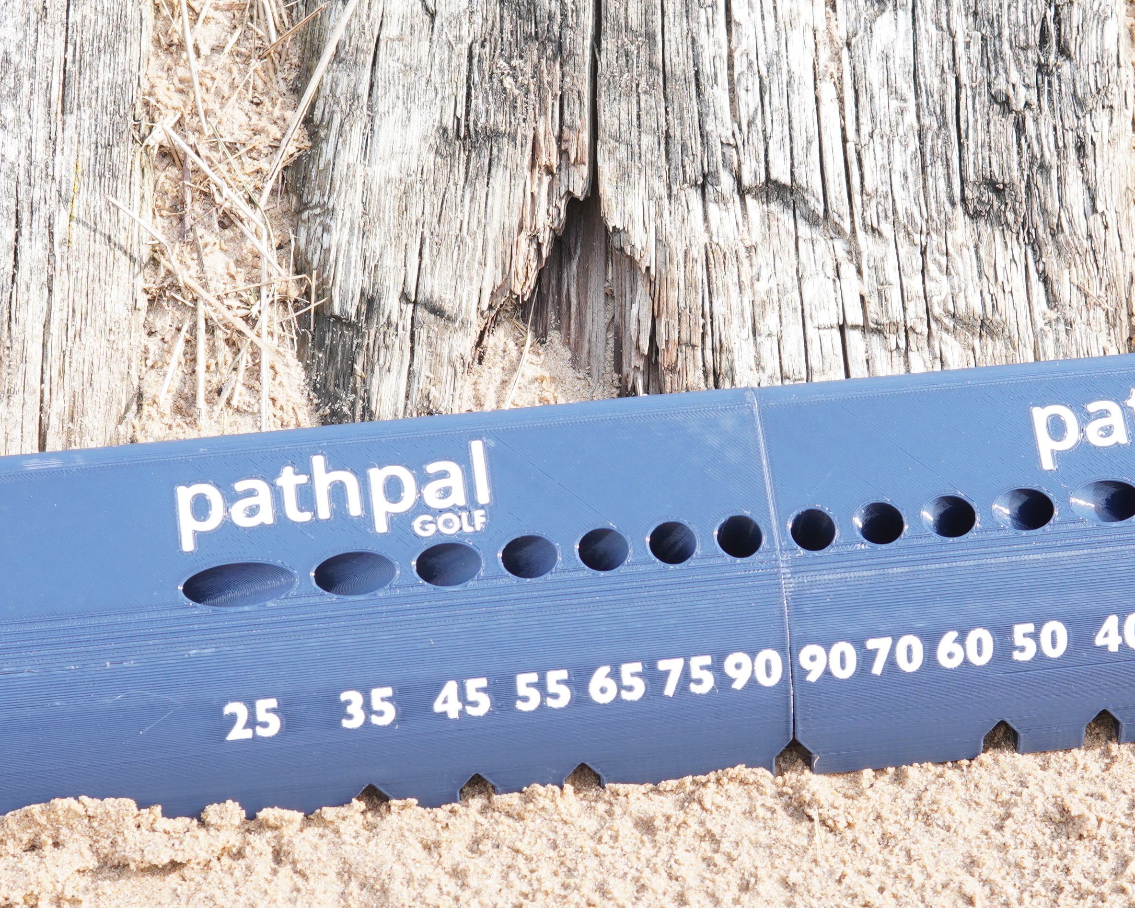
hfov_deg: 17.9
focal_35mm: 107
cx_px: 609
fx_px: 3595
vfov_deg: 14.4
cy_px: 510
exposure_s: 1/100
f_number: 5.6
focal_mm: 30
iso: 100
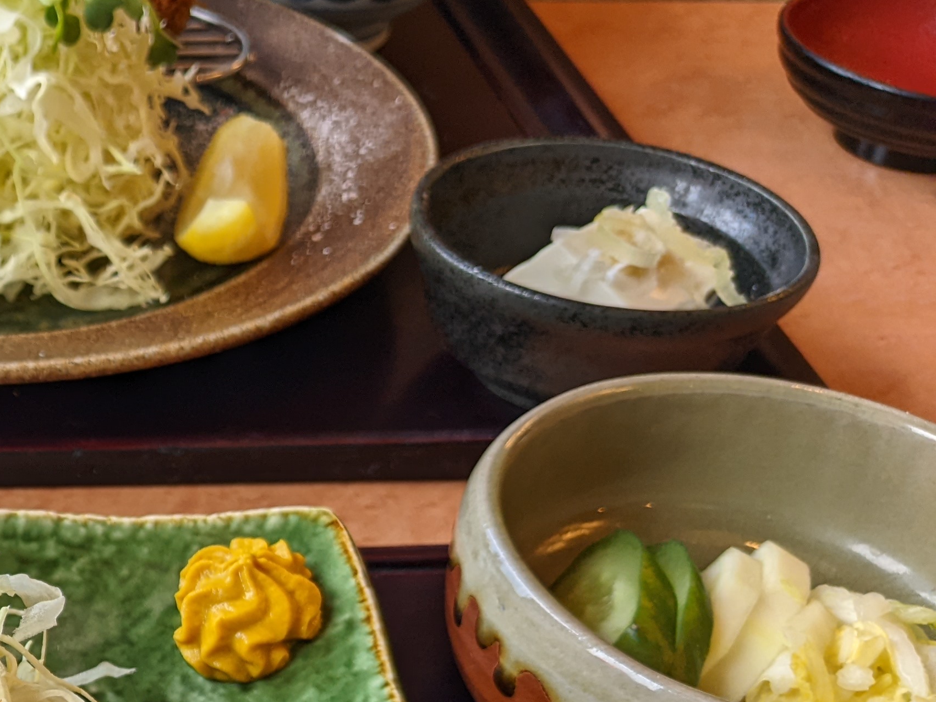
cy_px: 743
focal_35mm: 64
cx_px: -172
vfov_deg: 21.9
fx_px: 1731
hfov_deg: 27.0
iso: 59
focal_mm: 4.38
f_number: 1.73
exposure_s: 1/354
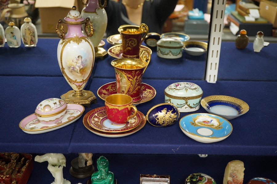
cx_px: 138
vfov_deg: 29.9
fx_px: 346
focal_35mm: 45
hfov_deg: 43.6
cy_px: 92
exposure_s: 1/125
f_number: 5.6
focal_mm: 30
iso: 1250
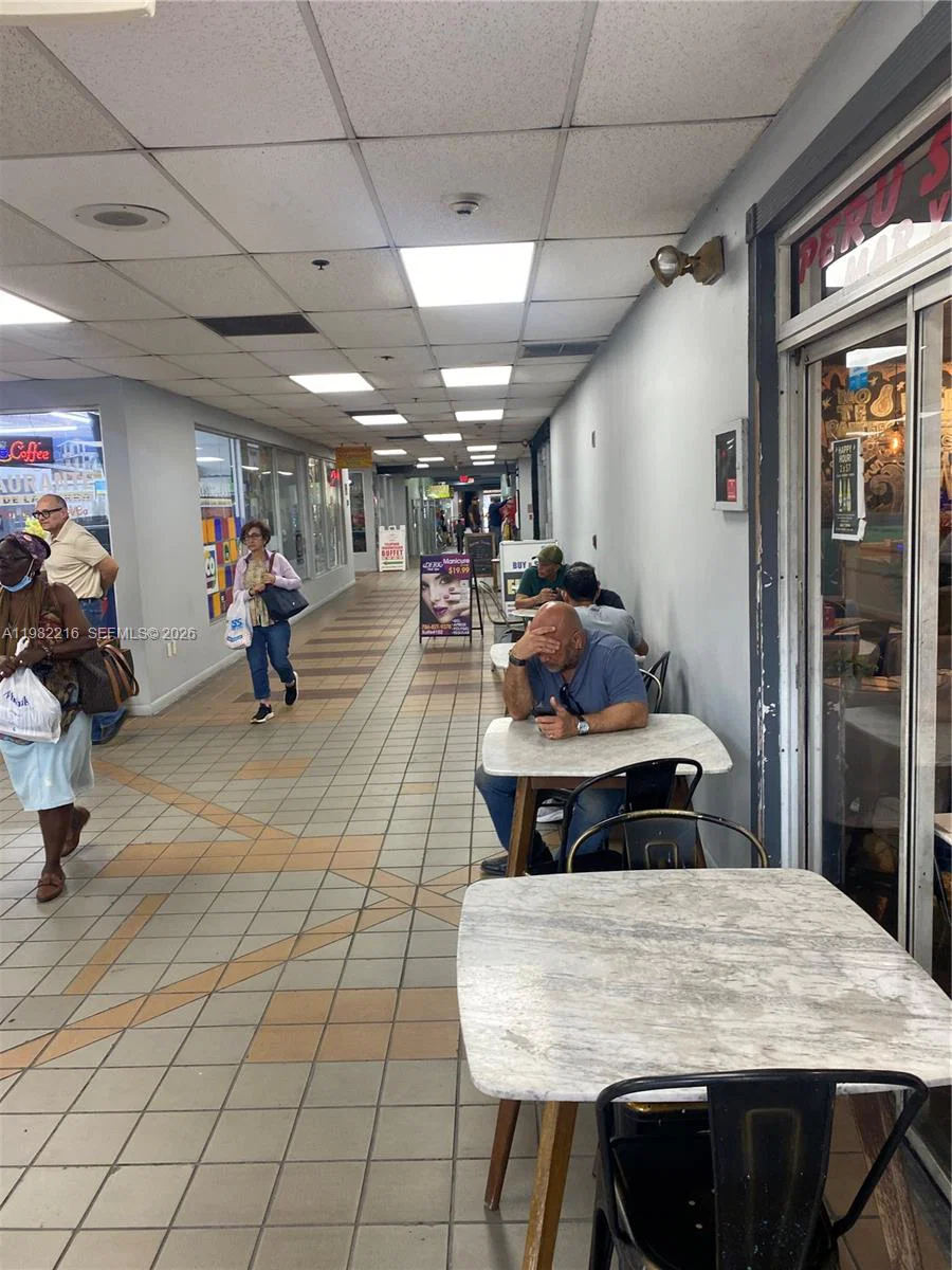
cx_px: 476
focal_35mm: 26
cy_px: 635
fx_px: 953
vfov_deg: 67.3
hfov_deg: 53.1
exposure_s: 1/60
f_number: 1.8
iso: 64
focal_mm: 4.25
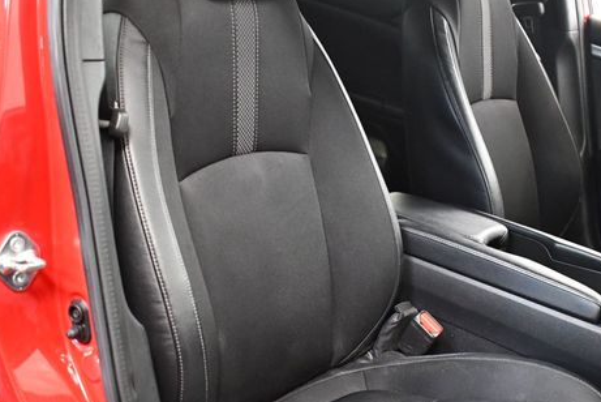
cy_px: 273
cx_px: 370
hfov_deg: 39.4
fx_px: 835
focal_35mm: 50
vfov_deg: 26.9
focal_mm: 18
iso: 4000
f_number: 3.5
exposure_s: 1/60
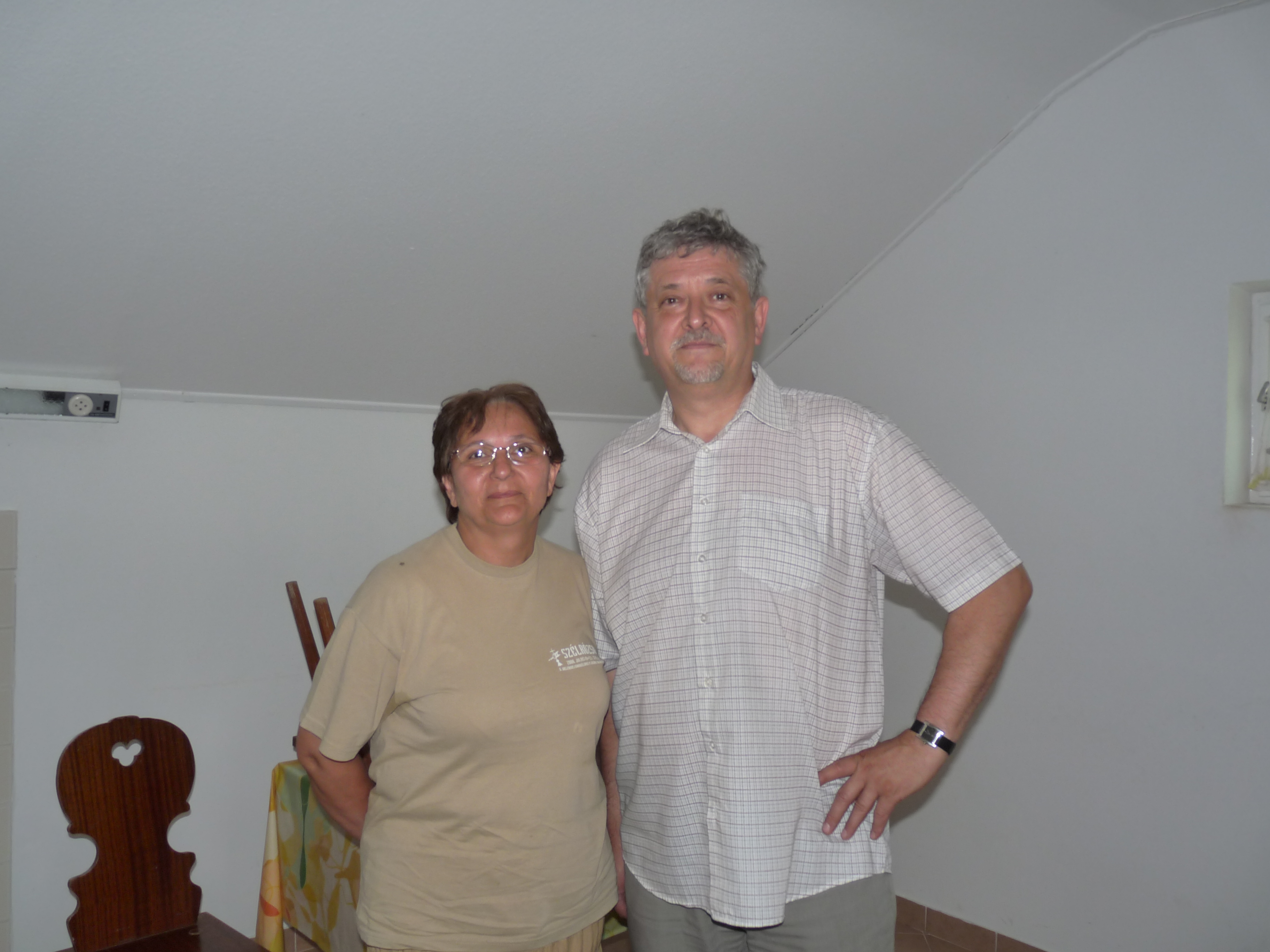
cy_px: 476
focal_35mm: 29
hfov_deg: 61.7
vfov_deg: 48.2
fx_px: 1064
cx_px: 635
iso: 160
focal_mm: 5.1
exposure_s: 1/30
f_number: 2.8
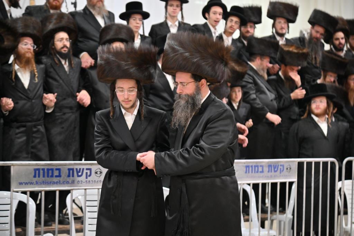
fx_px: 846
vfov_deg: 15.9
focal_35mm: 86
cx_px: 177
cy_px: 118
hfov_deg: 23.6
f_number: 4
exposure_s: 1/200
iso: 1250
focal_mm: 86
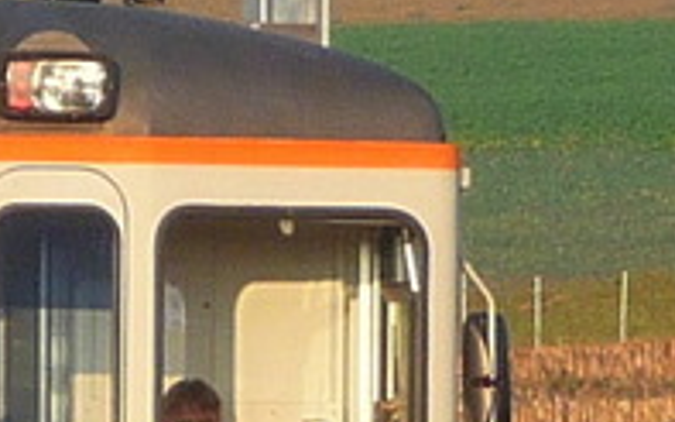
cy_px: 196
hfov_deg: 2.3
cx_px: -182
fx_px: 16846
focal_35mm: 916
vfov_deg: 1.4
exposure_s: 1/200
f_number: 4.8
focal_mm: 29.1
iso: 100
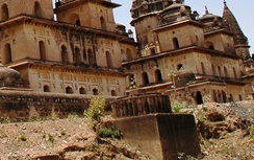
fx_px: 499
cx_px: -40
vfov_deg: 17.4
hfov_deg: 25.9
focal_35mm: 72
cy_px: -28
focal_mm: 18
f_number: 10
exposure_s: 1/320
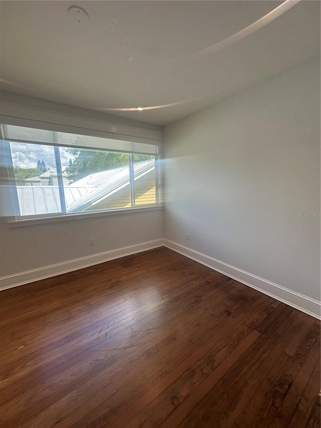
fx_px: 173
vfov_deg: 102.1
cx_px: 160
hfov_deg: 85.7
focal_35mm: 14
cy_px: 214
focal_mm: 2.22
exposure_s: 1/171
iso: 40
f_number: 2.2
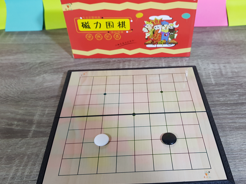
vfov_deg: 41.8
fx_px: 242
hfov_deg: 53.7
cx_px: 143
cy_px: 94
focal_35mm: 34
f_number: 1.7
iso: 125
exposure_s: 1/50
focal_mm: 4.2
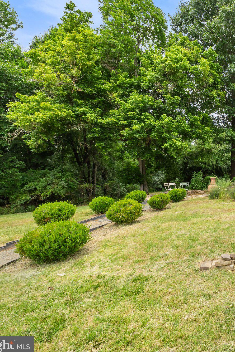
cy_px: 176
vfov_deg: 76.1
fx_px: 225
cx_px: 246
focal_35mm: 23
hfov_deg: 44.8
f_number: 8
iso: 640
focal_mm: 10
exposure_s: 1/800
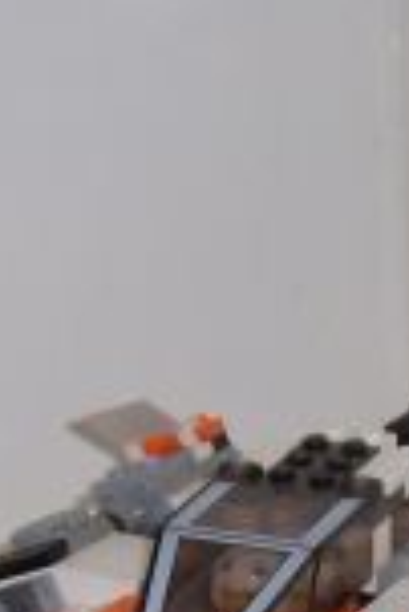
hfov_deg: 10.2
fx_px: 2295
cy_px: 768
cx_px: 259
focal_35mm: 135
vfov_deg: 14.6
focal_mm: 5.6
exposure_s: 1/60
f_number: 2.7
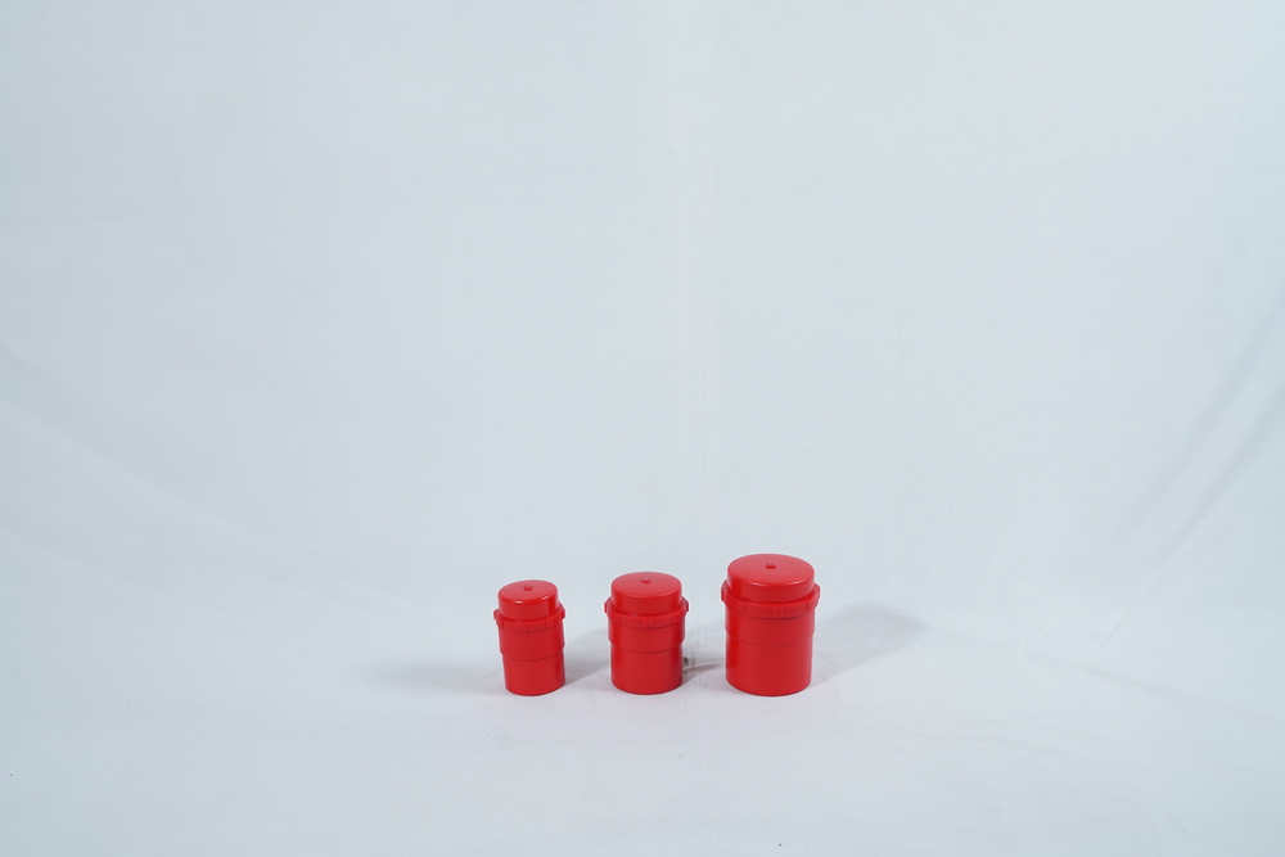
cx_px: 642
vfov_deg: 27.5
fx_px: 1749
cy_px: 428
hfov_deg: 40.3
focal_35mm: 49
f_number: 8
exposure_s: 1/100
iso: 500
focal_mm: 49
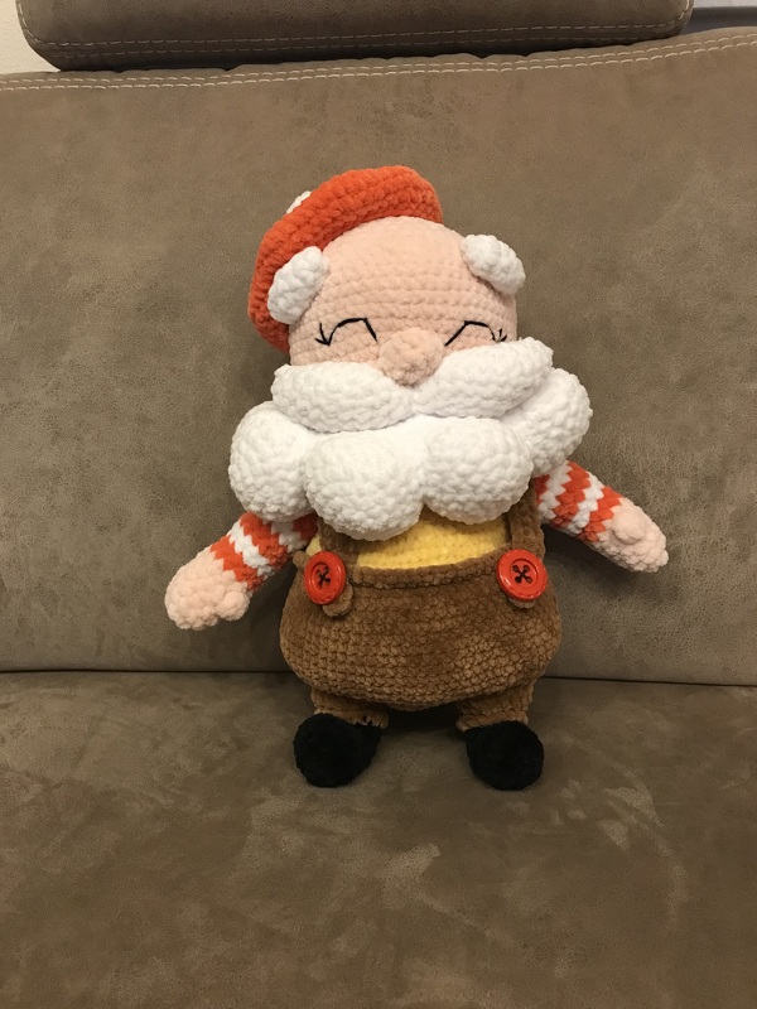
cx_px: 378
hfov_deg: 49.7
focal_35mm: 28
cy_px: 504
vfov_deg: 63.4
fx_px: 816
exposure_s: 1/8
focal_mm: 3.99
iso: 100
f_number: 1.8
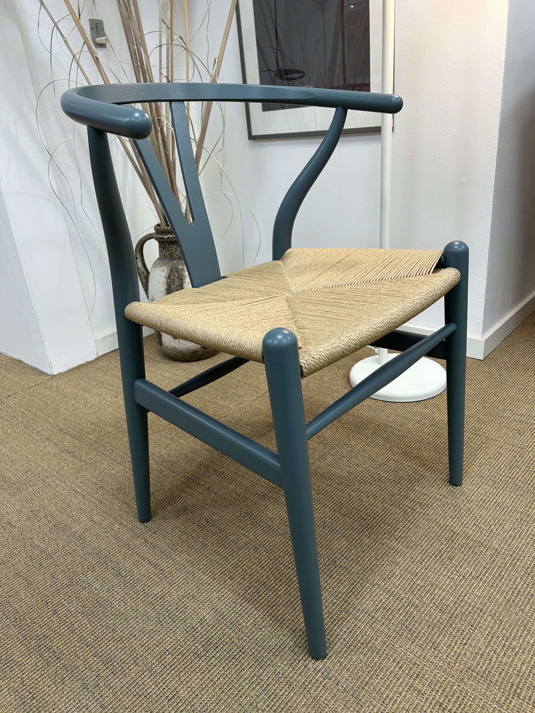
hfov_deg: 53.1
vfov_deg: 67.3
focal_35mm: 26
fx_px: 536
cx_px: 268
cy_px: 356
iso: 64
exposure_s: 1/100
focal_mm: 5.7
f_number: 1.5
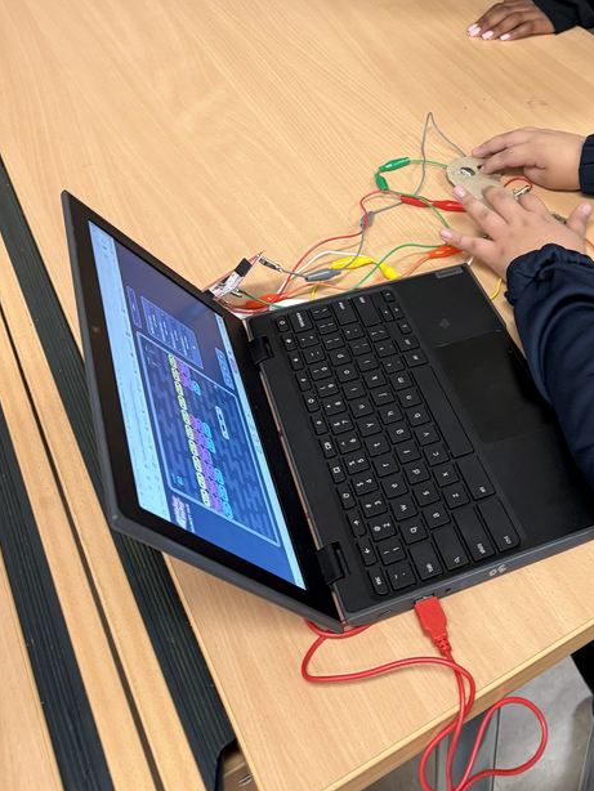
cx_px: 493
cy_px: 184
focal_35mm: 40
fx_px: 915
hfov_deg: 34.6
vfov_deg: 45.0
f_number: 1.78
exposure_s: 1/60
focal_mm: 6.76
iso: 500
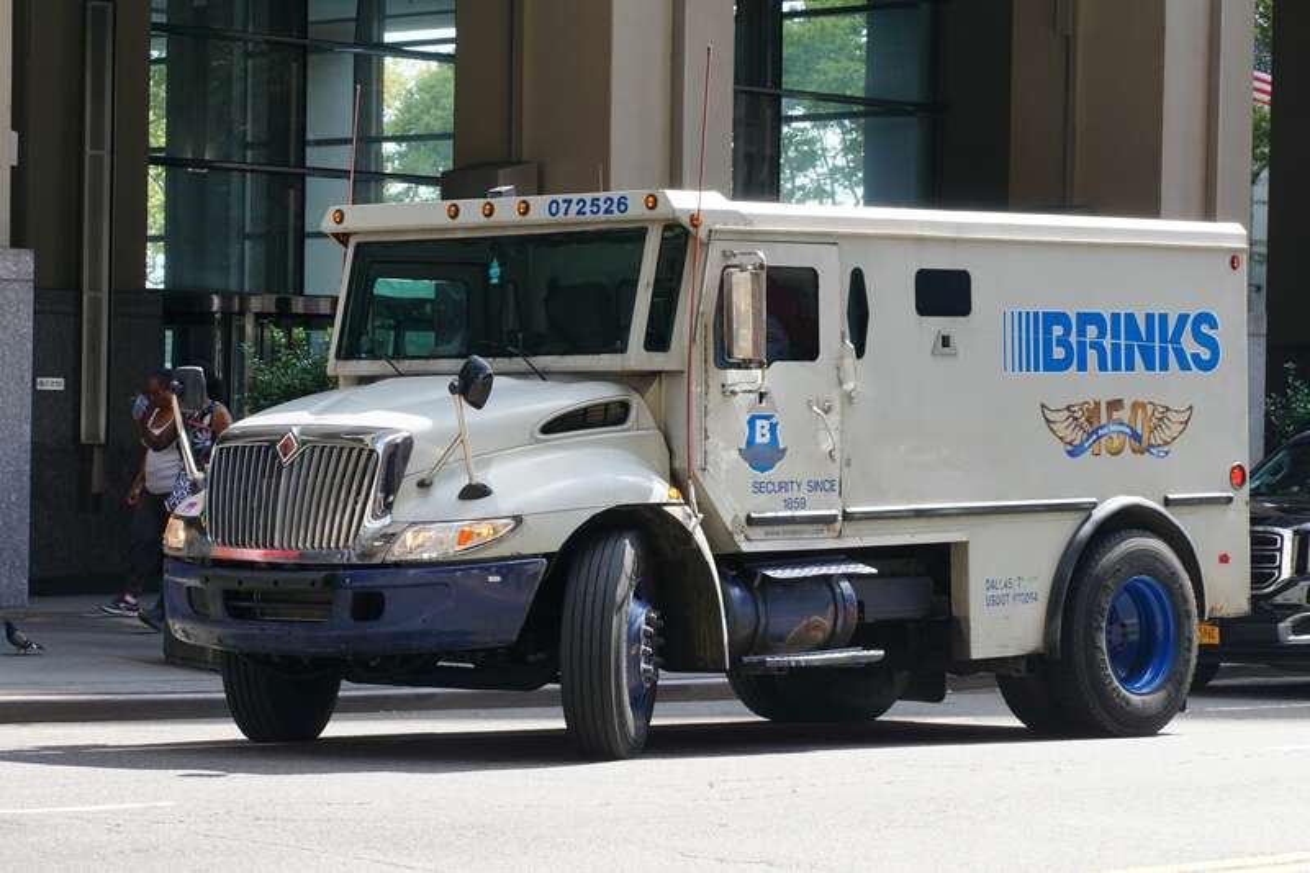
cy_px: 436
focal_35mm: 105
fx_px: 3820
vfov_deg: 13.0
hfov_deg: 19.5
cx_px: 655
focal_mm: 70
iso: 320
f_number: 11
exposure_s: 1/125
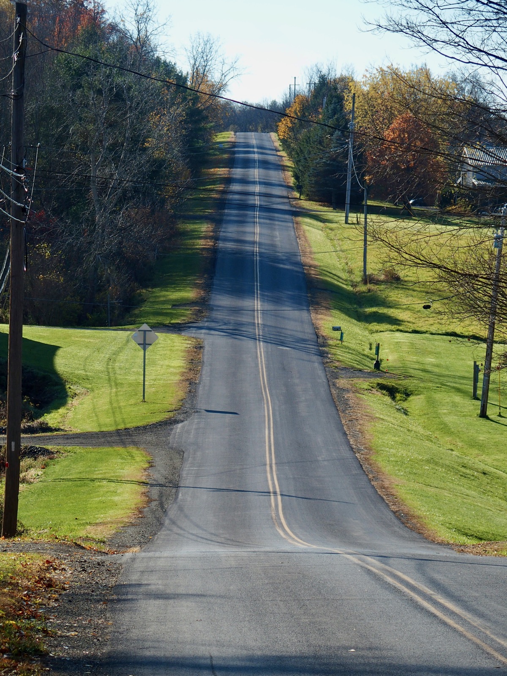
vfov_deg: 12.0
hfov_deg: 9.0
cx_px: 254
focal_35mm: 165
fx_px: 3222
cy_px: 338
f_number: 2.8
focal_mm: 35
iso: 100
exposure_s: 1/1600
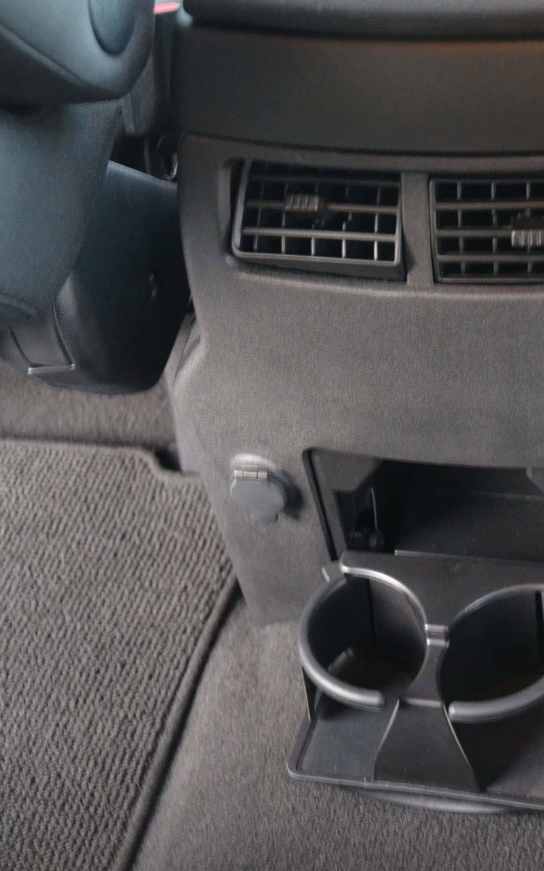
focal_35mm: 56
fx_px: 1328
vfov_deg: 36.3
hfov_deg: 22.7
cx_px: 459
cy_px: 439
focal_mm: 24
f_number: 3.8
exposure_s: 1/15
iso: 1600
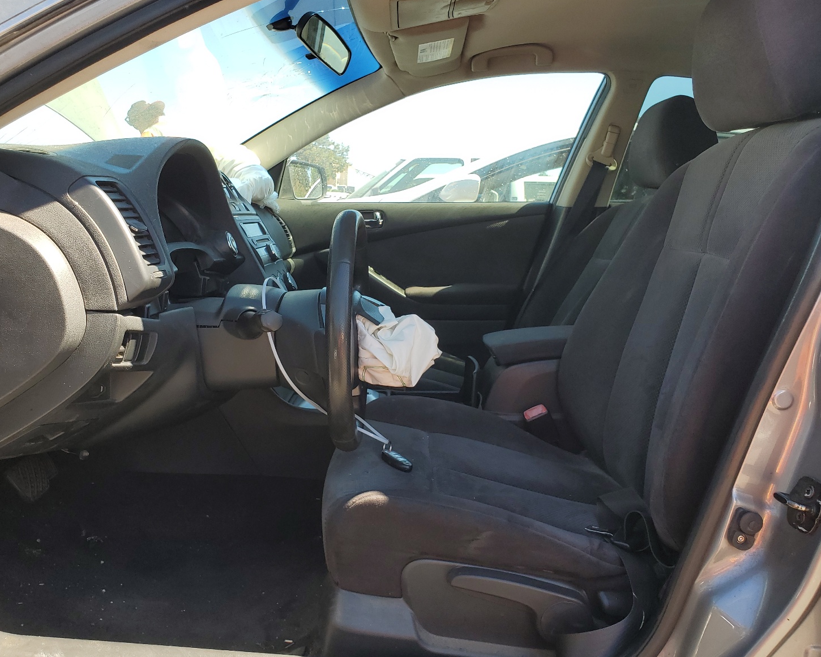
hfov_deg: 62.2
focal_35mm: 28
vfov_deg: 51.5
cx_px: 385
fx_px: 680
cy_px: 333
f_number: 1.5
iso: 50
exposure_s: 1/250
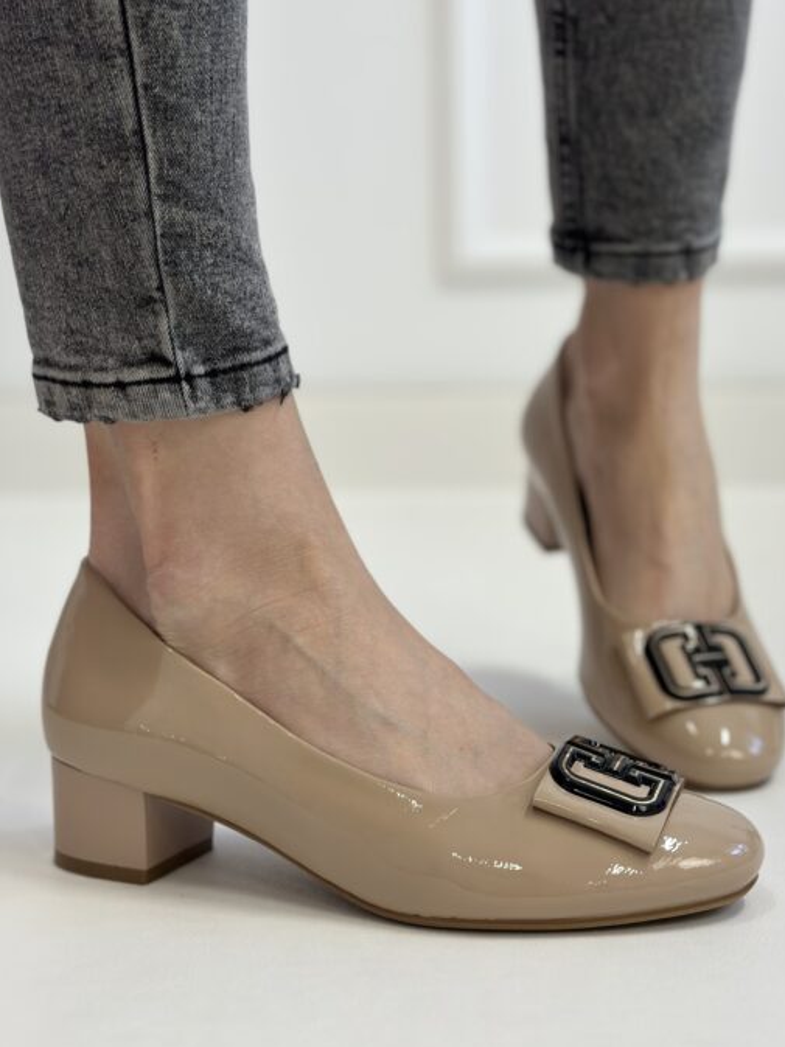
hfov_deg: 25.6
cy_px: 471
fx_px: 1725
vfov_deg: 33.8
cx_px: 417
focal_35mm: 57
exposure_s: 1/100
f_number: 1.78
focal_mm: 6.86
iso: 125
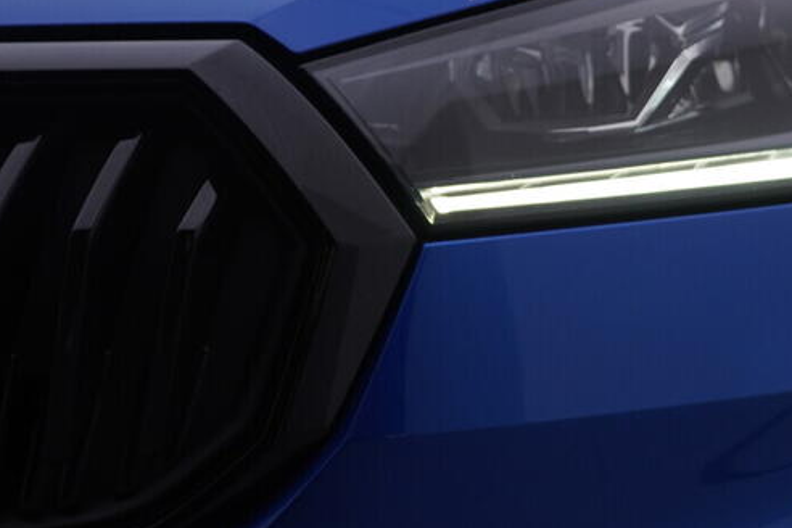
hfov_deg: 25.9
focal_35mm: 75
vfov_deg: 18.1
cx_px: 758
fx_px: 1650
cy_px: 183
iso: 125
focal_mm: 24
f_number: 4.5
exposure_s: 1/100
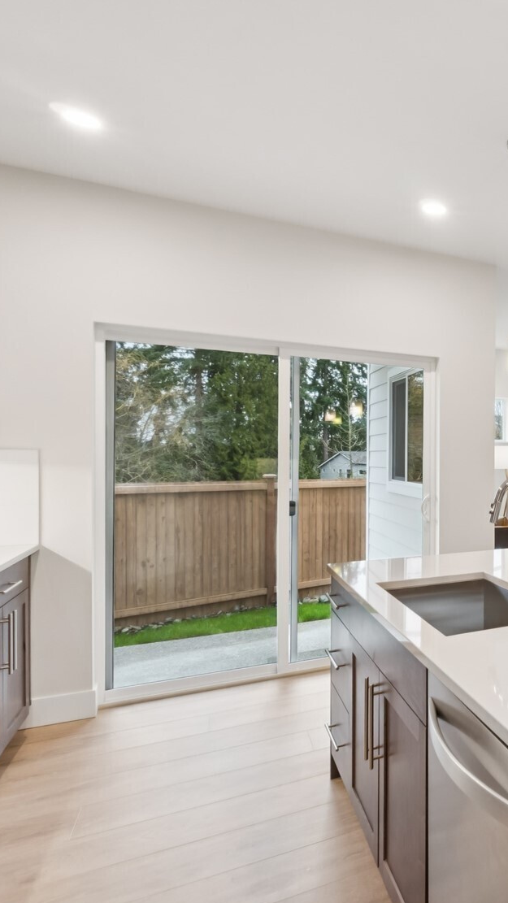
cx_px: 617
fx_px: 575
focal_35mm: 24
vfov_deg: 76.3
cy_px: 451
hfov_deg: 36.3
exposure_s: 1/8
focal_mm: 10
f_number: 9
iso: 250
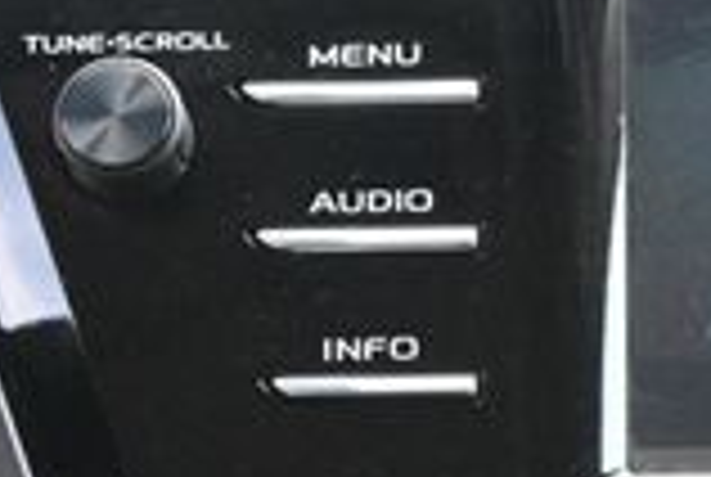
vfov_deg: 4.6
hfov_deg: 6.7
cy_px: 306
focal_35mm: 303
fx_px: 5995
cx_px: 1152
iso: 2800
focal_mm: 50
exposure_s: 1/125
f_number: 6.3
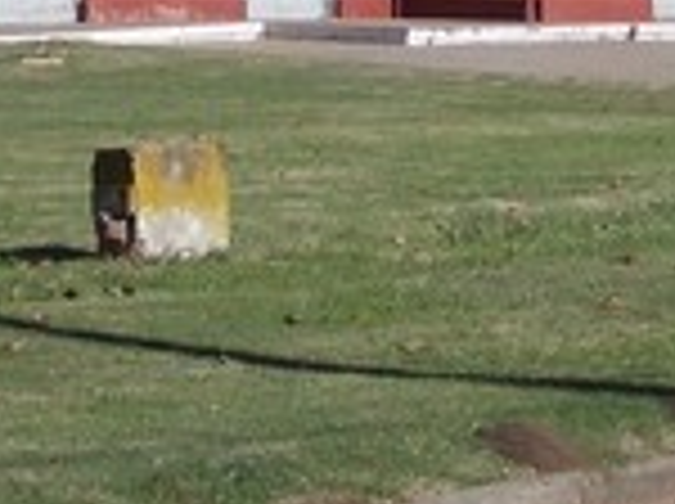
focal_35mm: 220
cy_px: -338
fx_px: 4283
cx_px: 693
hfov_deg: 9.0
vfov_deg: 6.6
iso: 80
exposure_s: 1/320
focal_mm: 6.1
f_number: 6.5
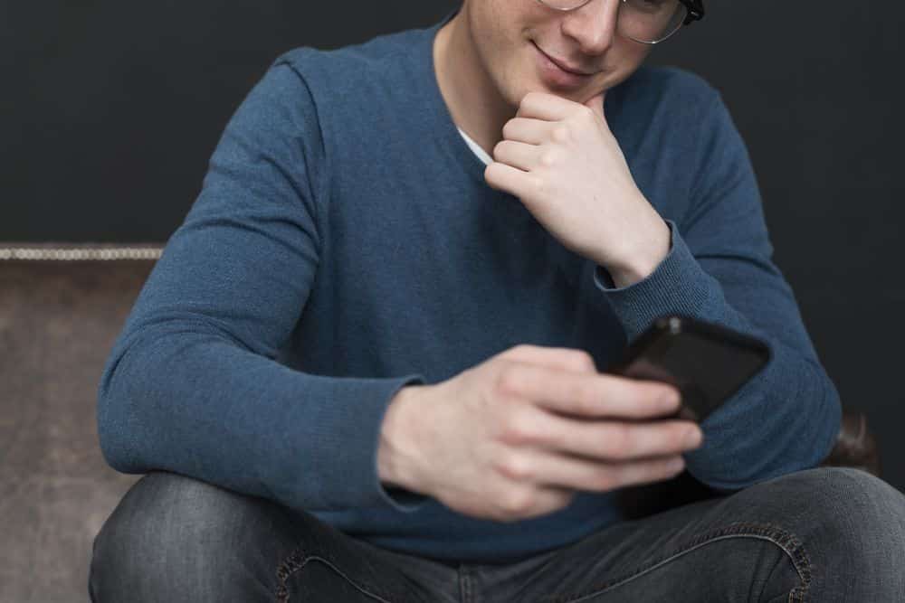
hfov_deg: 39.6
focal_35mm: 50
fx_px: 1257
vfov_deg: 27.0
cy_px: 302
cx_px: 452
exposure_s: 1/200
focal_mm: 50
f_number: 3.2
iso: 200
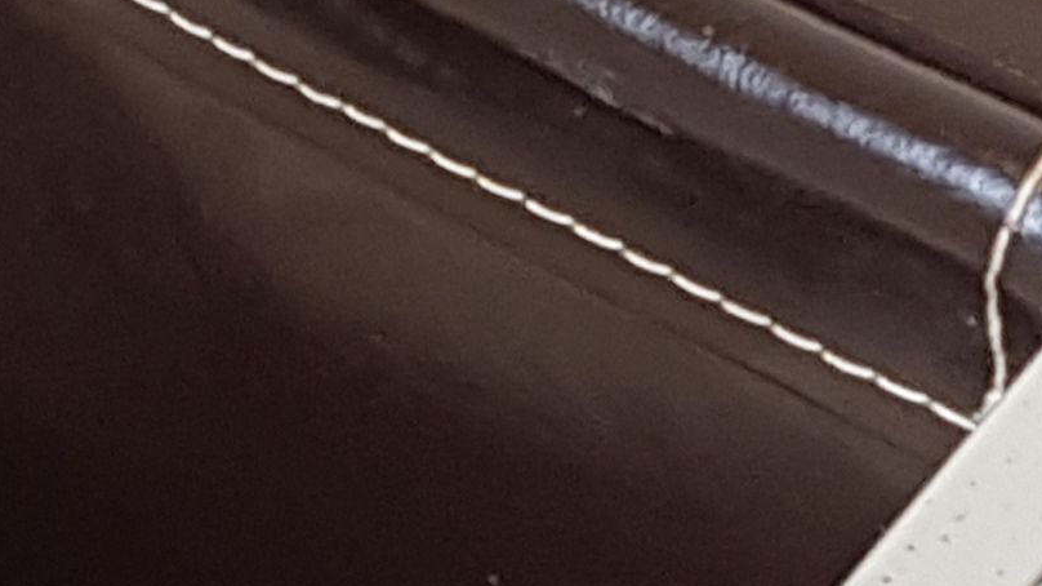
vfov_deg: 12.0
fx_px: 2790
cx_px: -293
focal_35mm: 101
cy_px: 333
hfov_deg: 19.6
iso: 160
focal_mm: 4.2
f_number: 1.7
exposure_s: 1/33
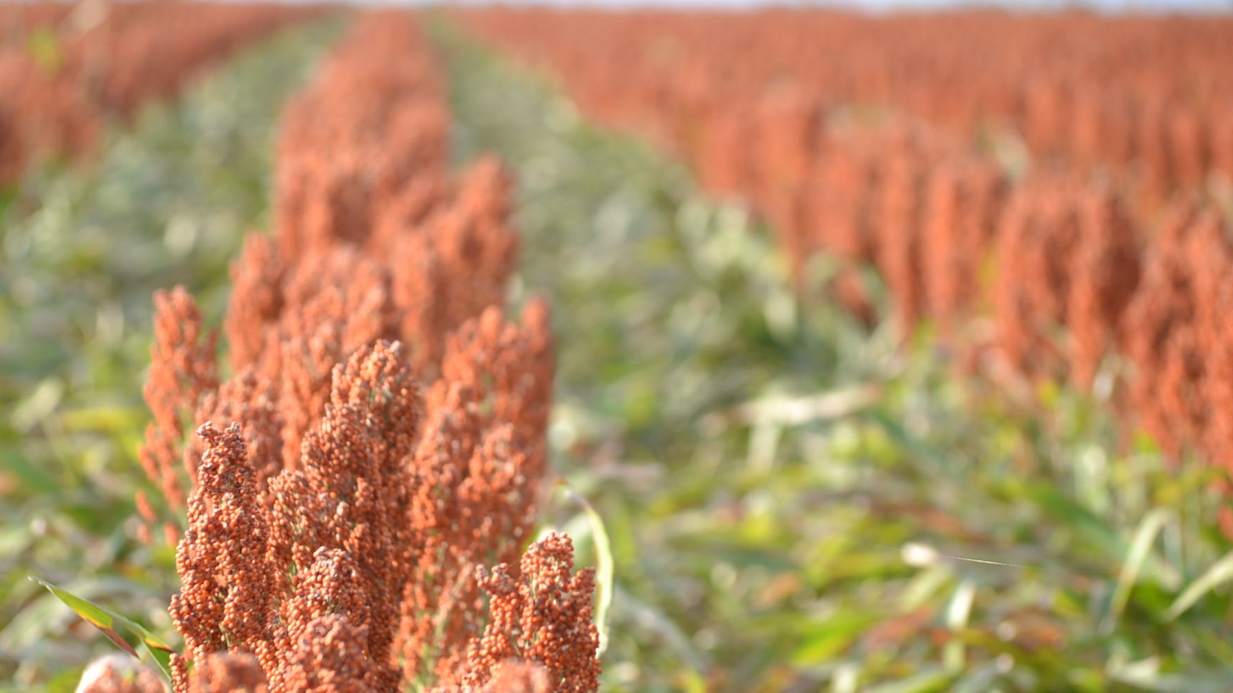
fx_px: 6572
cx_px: 505
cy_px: 445
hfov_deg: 10.7
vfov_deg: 6.0
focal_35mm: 201
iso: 100
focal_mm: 98
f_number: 5.6
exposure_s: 1/125
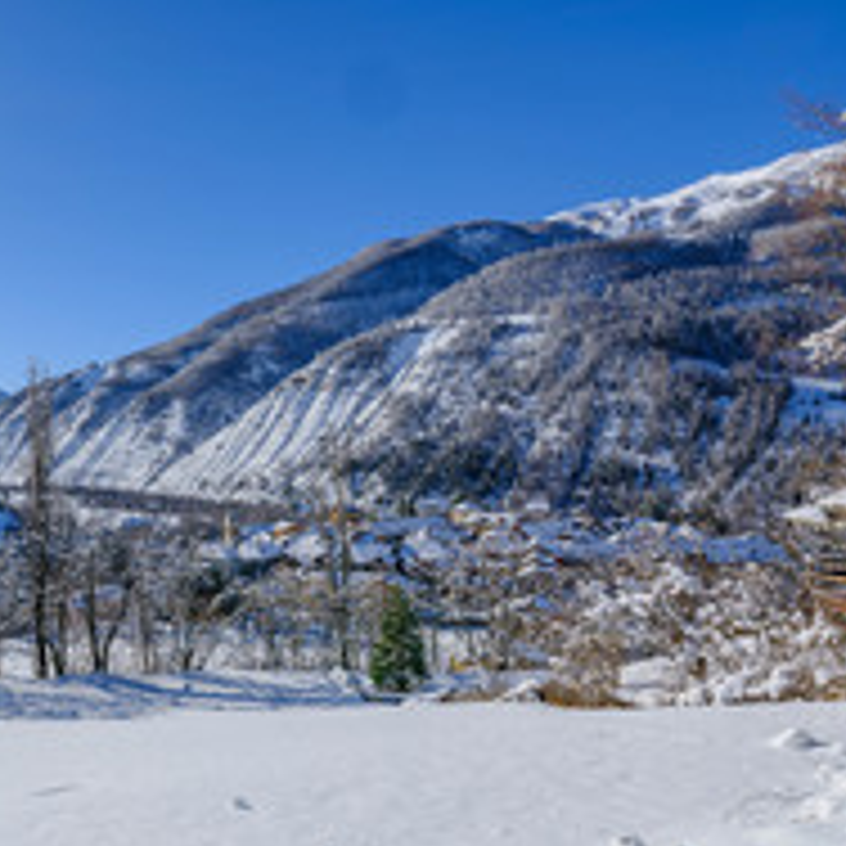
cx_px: 70
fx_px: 774
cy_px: 482
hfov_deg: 50.2
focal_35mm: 28
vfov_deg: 57.1
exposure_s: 1/250
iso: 320
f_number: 16
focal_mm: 20.6
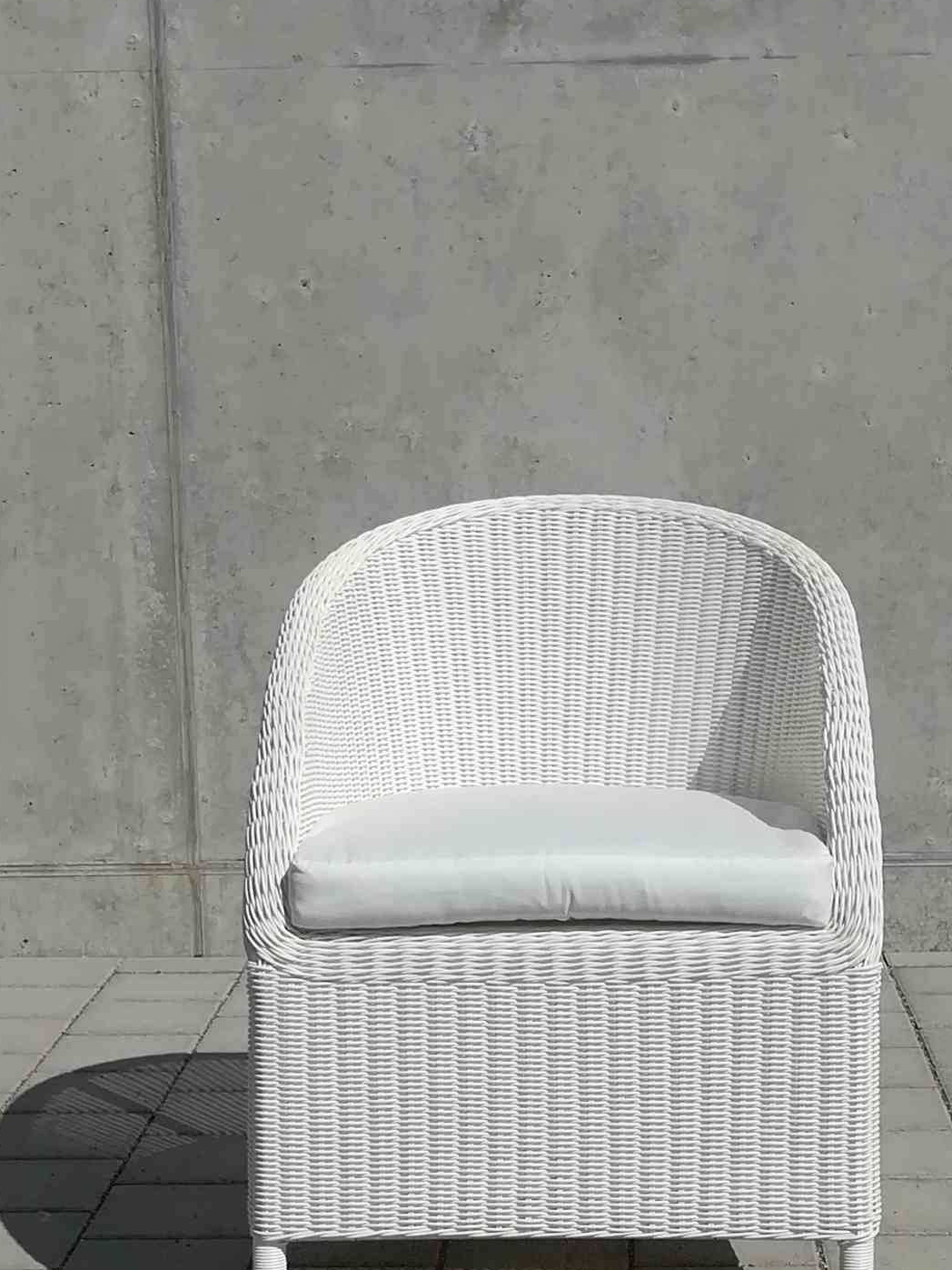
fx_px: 2603
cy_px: 875
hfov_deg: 20.7
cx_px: 539
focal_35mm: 71
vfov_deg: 27.2
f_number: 2.2
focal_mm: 3.83
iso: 50
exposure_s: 1/2865
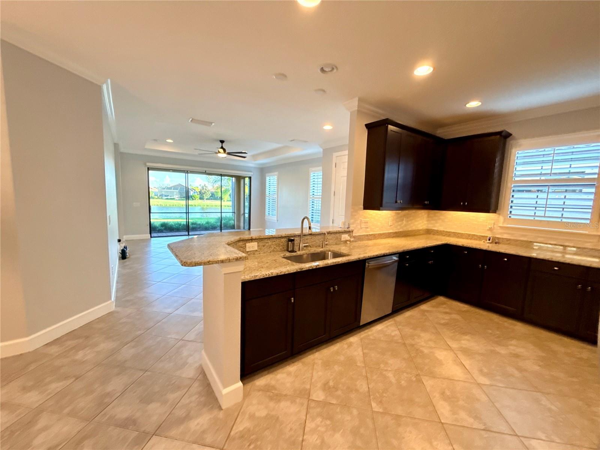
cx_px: 300
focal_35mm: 14
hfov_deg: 102.1
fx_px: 243
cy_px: 225
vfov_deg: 85.7
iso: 640
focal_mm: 2.22
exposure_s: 1/120
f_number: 2.2
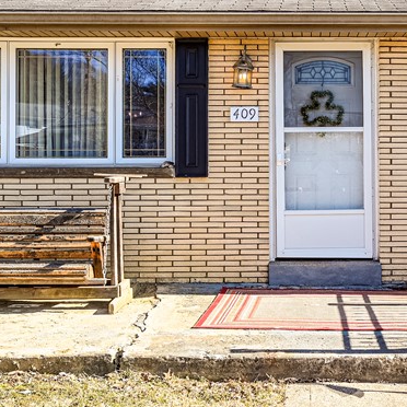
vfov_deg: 30.0
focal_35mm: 57
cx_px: 329
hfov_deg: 29.3
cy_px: 179
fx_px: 758
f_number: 8
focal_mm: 23
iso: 100
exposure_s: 1/100
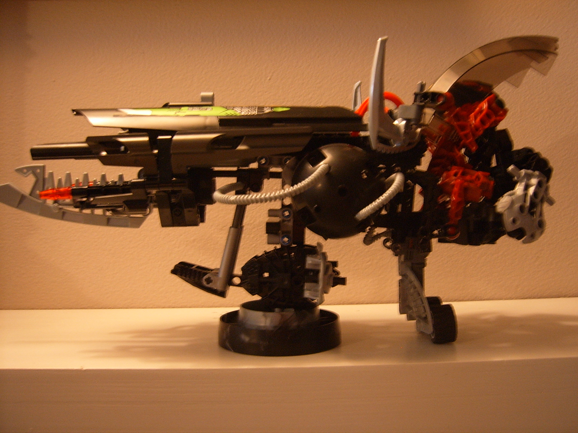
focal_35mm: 35
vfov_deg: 40.7
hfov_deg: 52.6
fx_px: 584
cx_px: 289
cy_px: 216
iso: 100
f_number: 2.8
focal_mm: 5.8
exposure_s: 1/10
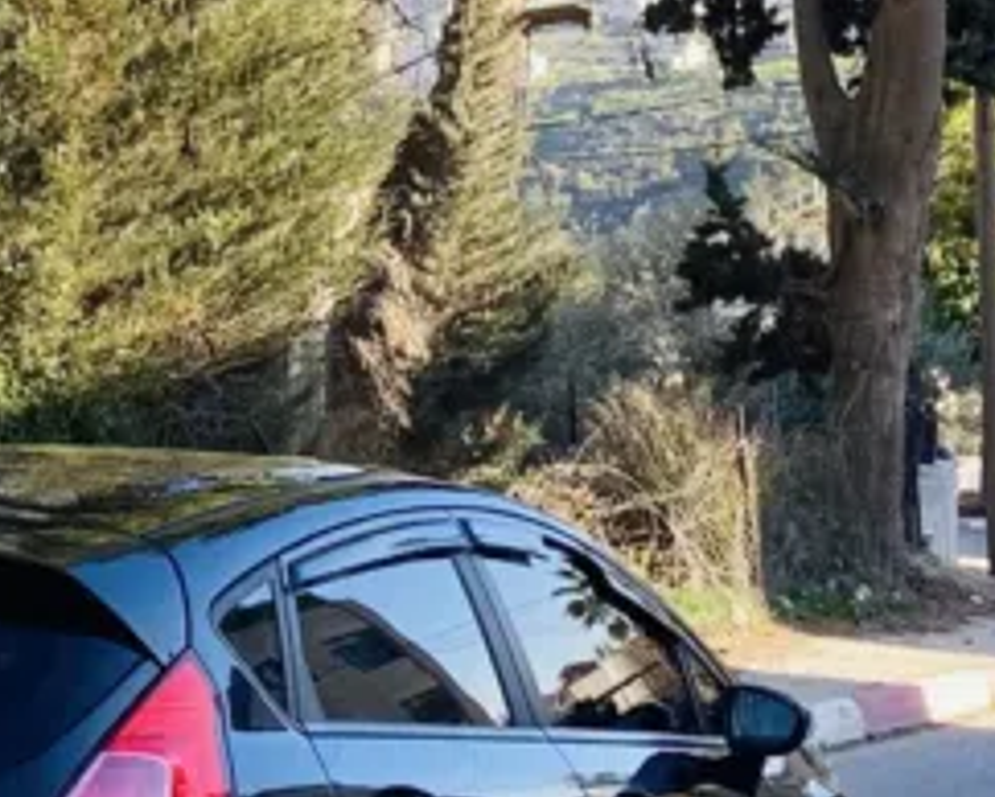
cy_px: -53
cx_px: 164
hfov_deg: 27.6
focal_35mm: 67
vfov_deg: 21.8
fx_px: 1975
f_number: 1.8
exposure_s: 1/312
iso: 32
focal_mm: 4.25
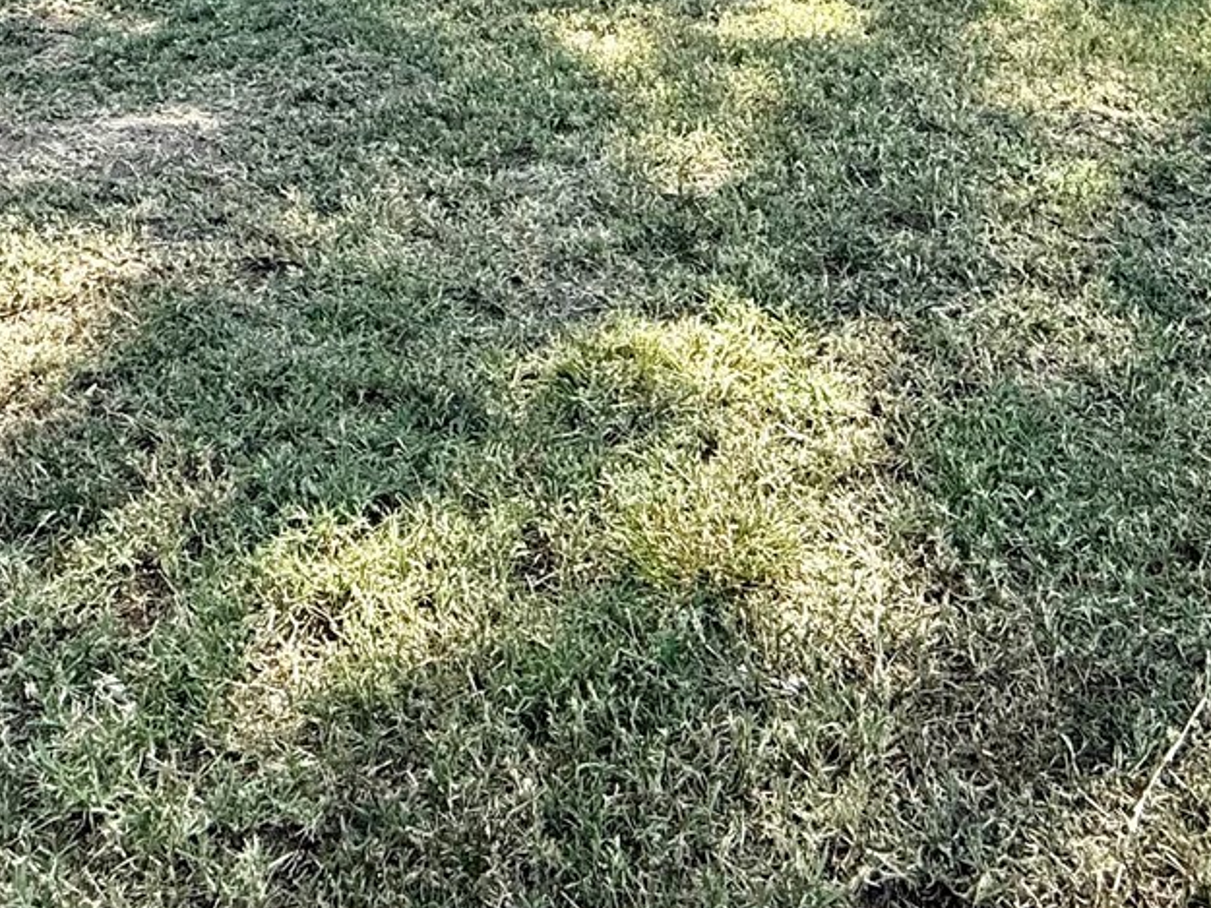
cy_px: -178
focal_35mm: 43
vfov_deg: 29.1
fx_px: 1505
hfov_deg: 43.8
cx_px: 647
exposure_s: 1/1399
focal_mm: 2.22
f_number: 2.2
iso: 64
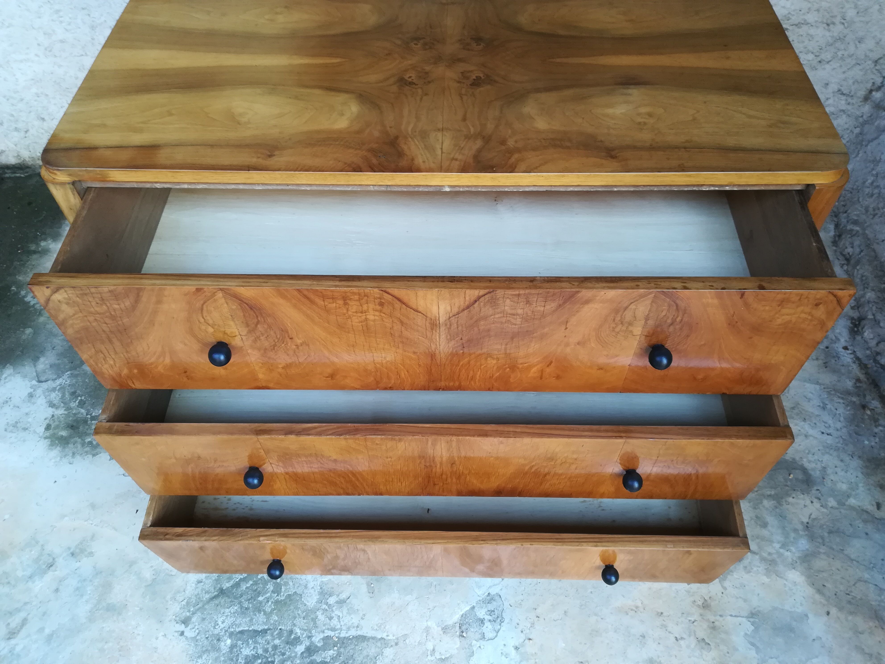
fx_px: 665
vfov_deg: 53.1
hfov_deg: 67.3
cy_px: 332
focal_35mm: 26
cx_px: 442
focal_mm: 3.83
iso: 100
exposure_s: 1/33.3
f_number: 2.2
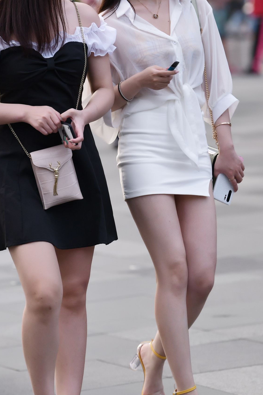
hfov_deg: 4.9
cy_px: 169
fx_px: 3089
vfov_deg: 7.3
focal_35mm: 282
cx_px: 143
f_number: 4
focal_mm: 175
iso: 640
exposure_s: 1/800
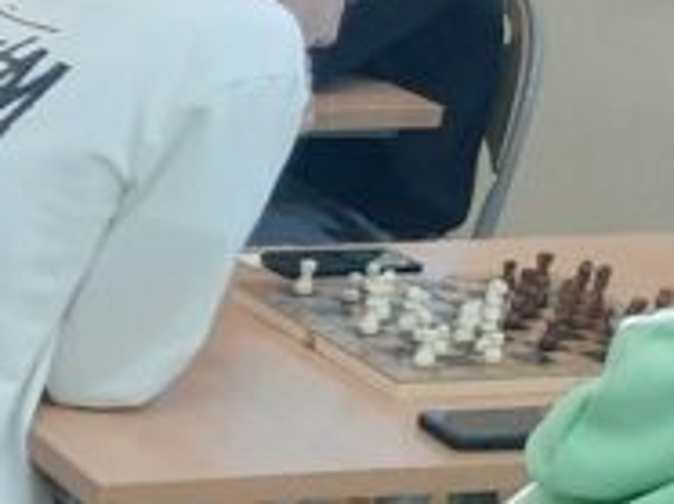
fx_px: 2684
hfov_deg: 11.2
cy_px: 769
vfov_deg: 10.3
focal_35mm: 138
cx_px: -1080
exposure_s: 1/50
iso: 250
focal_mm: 4.6
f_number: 2
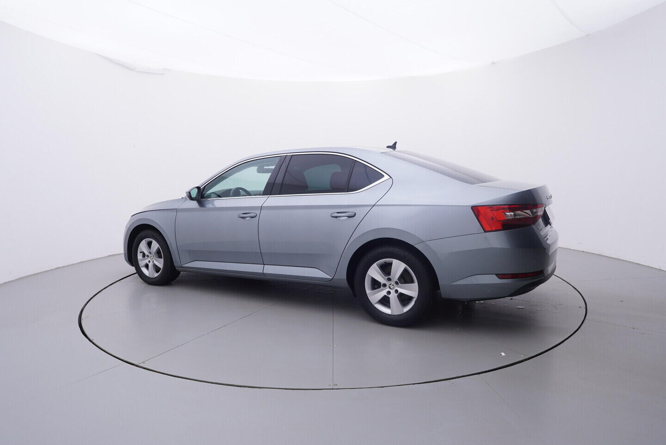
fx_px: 416
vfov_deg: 56.2
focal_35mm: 22
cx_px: 333
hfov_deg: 77.3
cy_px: 222
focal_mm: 15
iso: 200
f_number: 5
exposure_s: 1/80
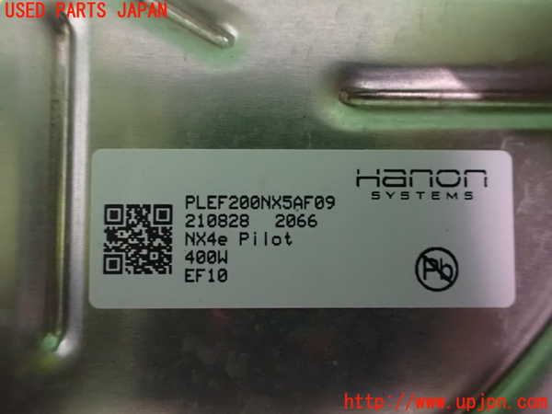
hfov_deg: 60.0
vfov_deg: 46.8
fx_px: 478
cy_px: 207
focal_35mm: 30
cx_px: 276
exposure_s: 1/15
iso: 1600
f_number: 2.3
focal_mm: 5.4
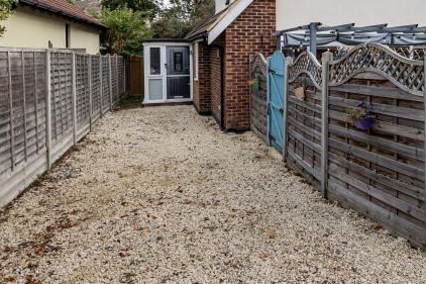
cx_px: 318
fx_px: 402
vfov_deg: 37.5
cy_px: 59
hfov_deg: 53.4
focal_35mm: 34
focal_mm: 14
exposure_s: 1/160
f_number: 8
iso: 200
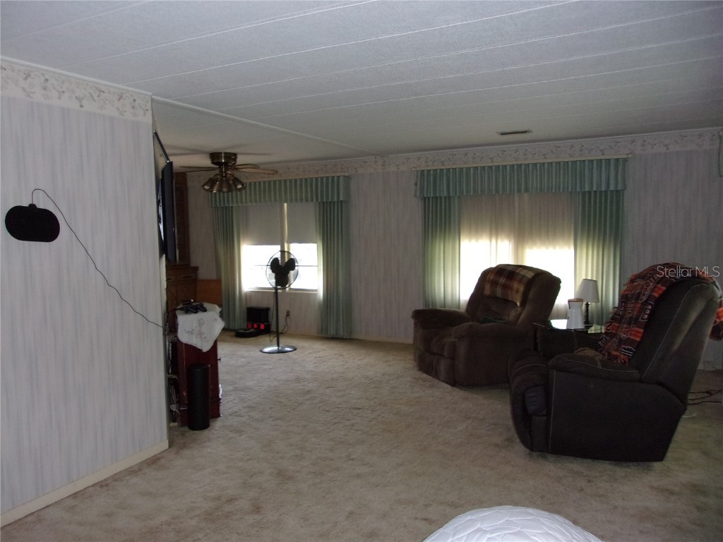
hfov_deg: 65.3
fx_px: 564
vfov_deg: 51.4
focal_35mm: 27
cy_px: 271
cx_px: 362
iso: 200
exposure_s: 1/34
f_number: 3
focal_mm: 4.9
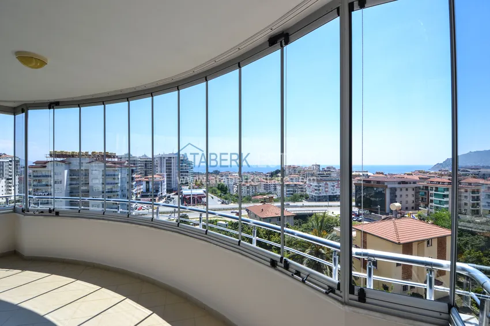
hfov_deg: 100.4
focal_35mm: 15
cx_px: 245
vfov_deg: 77.3
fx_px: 204
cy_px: 163
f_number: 6.3
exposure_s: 1/100
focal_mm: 10
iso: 100
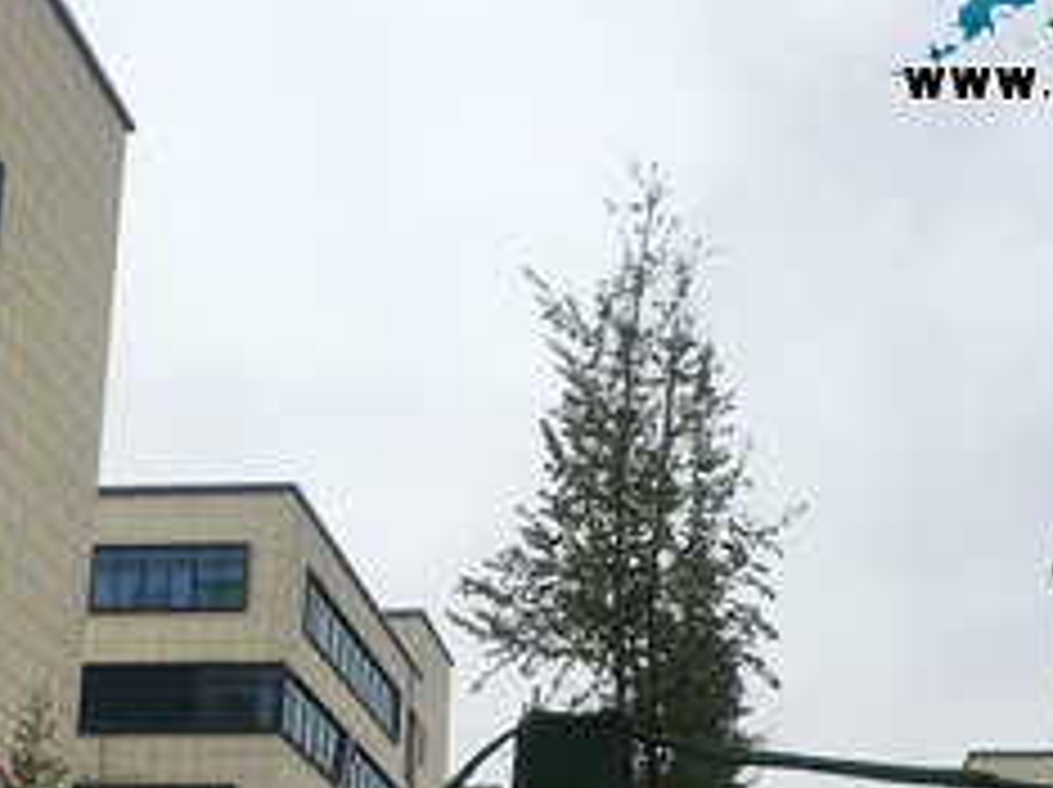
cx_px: 504
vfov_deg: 23.1
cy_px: 682
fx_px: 1884
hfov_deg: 31.2
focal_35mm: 62
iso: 25
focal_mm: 4.15
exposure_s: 1/455
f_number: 2.2
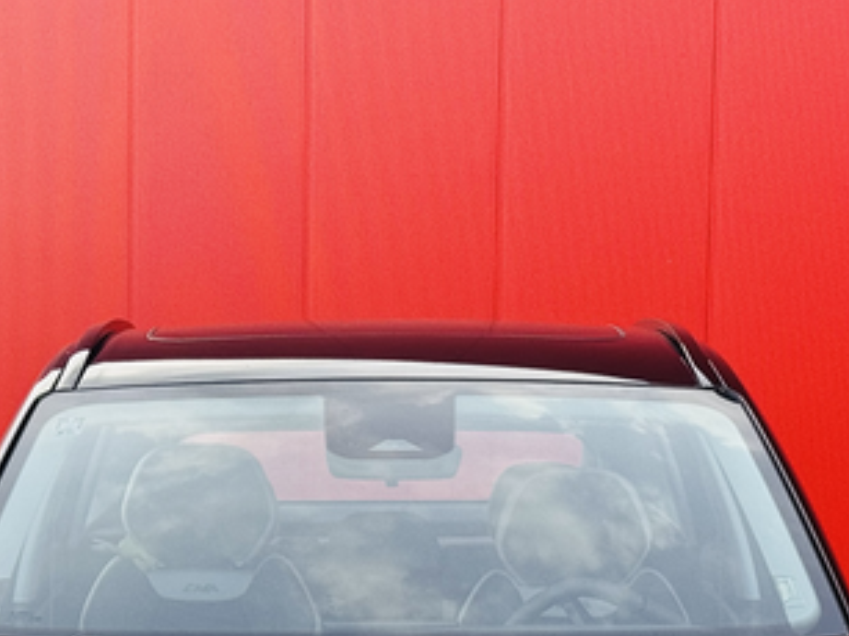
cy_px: 817
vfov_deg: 9.9
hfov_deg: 13.4
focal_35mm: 147
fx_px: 3604
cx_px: 390
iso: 64
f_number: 1.78
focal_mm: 6.76
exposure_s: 1/739
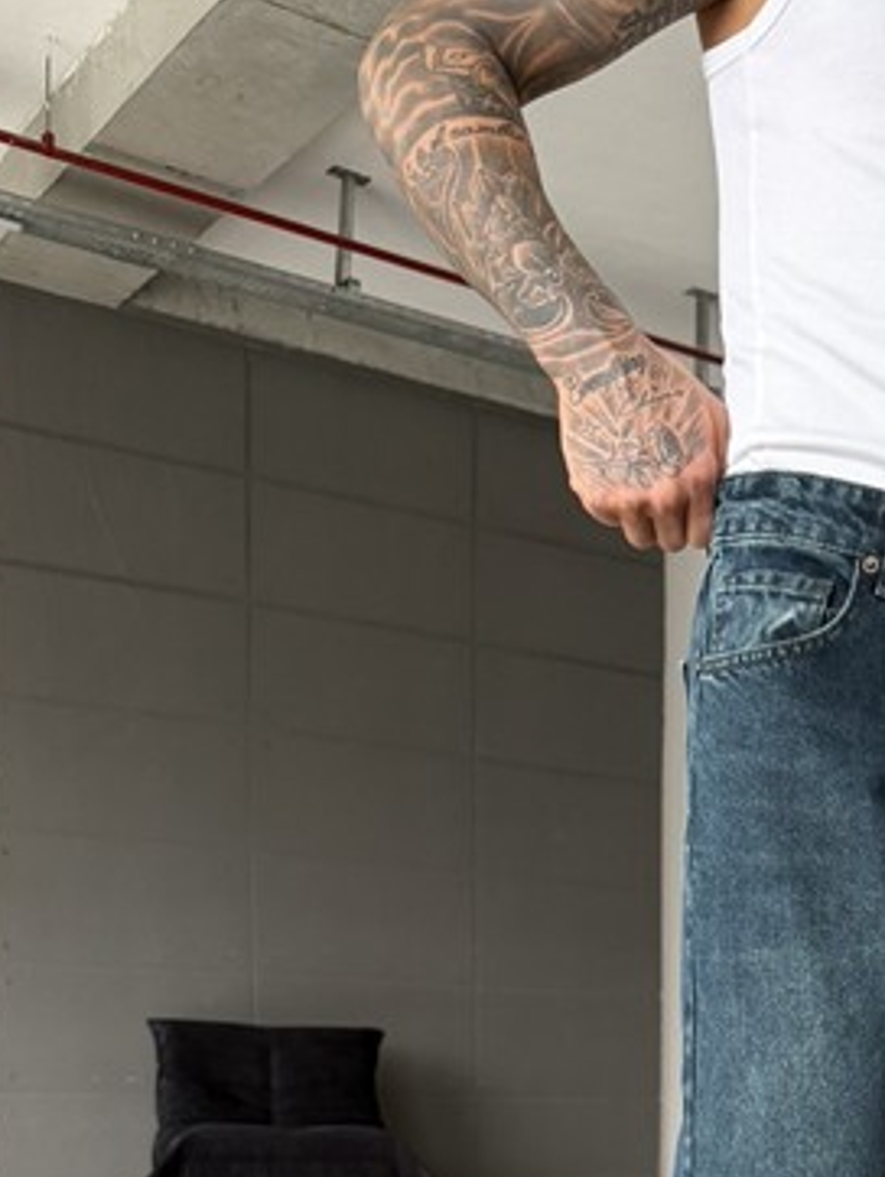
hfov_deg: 26.1
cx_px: 882
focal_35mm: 53
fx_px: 1805
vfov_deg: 32.7
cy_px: 1219
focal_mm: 6.76
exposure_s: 1/80
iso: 200
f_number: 1.78
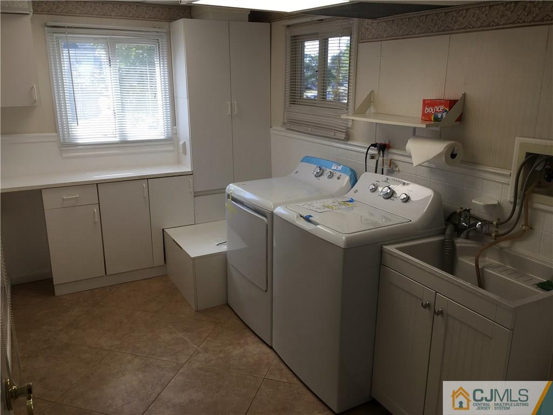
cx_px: 276
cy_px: 208
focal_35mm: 29
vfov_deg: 48.2
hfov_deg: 61.7
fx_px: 463
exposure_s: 1/120
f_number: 2.2
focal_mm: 4.15
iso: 25
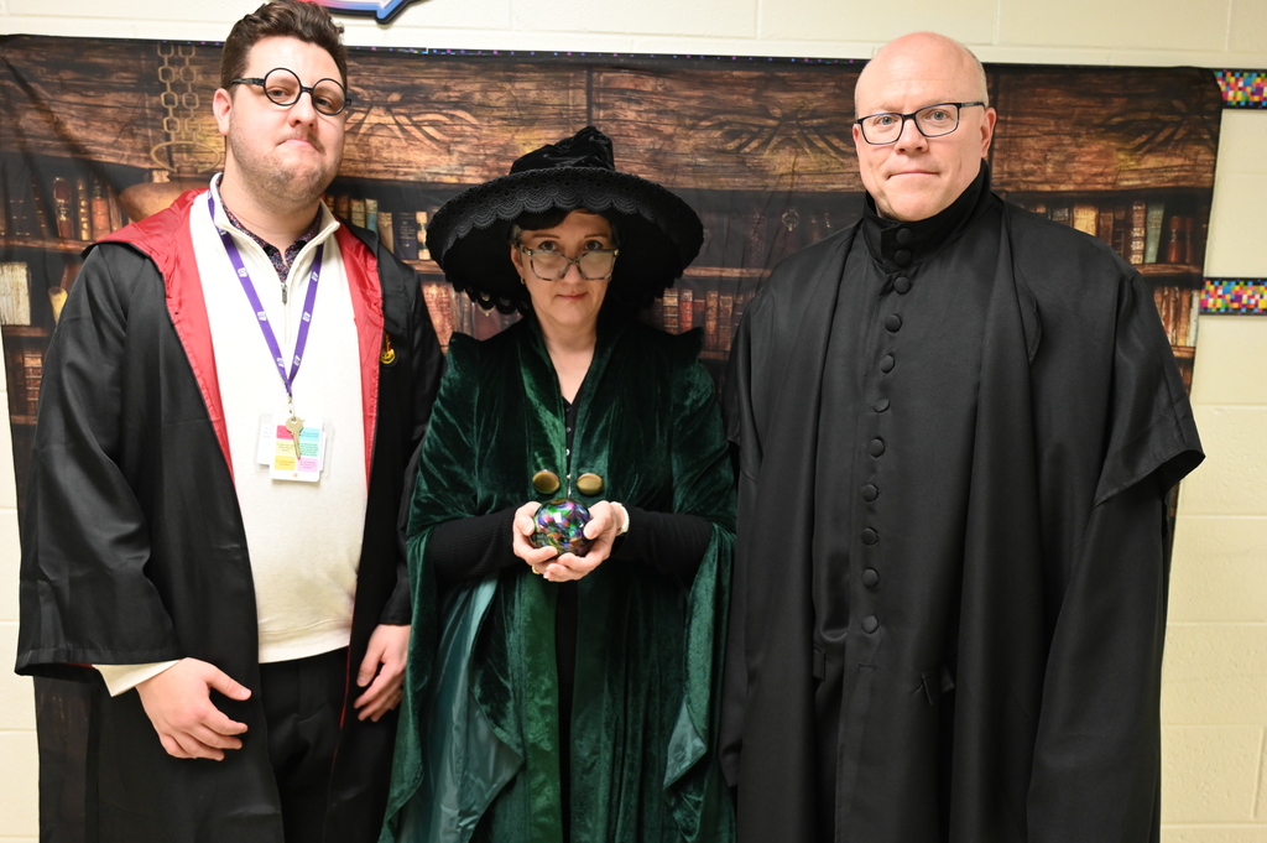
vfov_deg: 44.2
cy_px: 422
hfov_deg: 62.8
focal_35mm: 30
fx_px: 1037
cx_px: 634
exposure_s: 1/125
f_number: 4
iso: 2800
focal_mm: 29.5
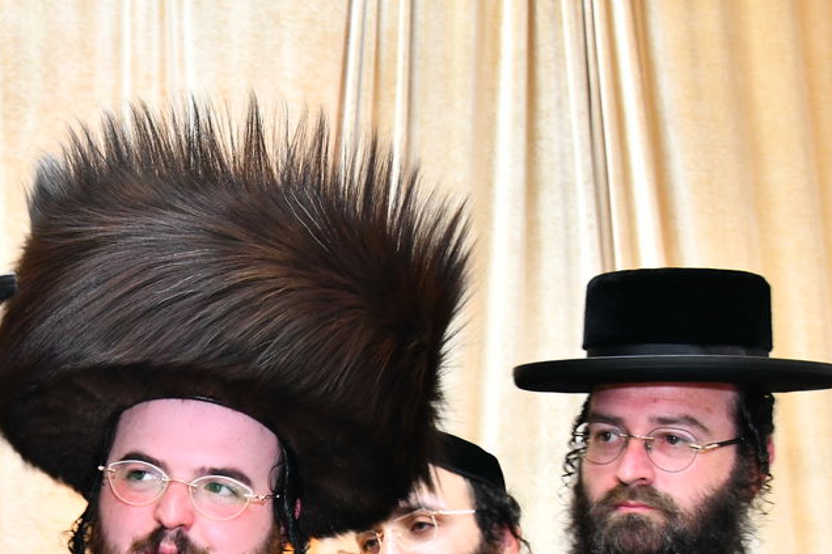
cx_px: 63
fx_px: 2241
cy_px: 574
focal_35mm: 97
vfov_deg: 13.9
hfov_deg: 20.5
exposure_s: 1/125
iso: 1600
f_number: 5.6
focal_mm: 44
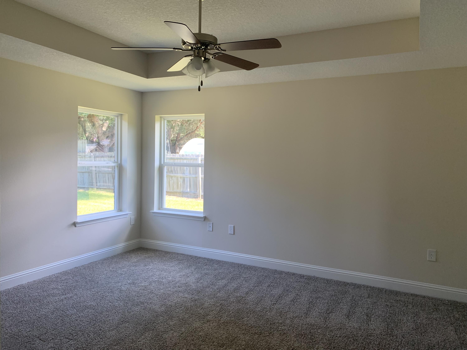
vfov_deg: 53.1
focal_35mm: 26
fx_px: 351
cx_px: 234
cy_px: 175
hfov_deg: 67.3
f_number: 1.8
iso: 100
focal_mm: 4.25
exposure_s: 1/86
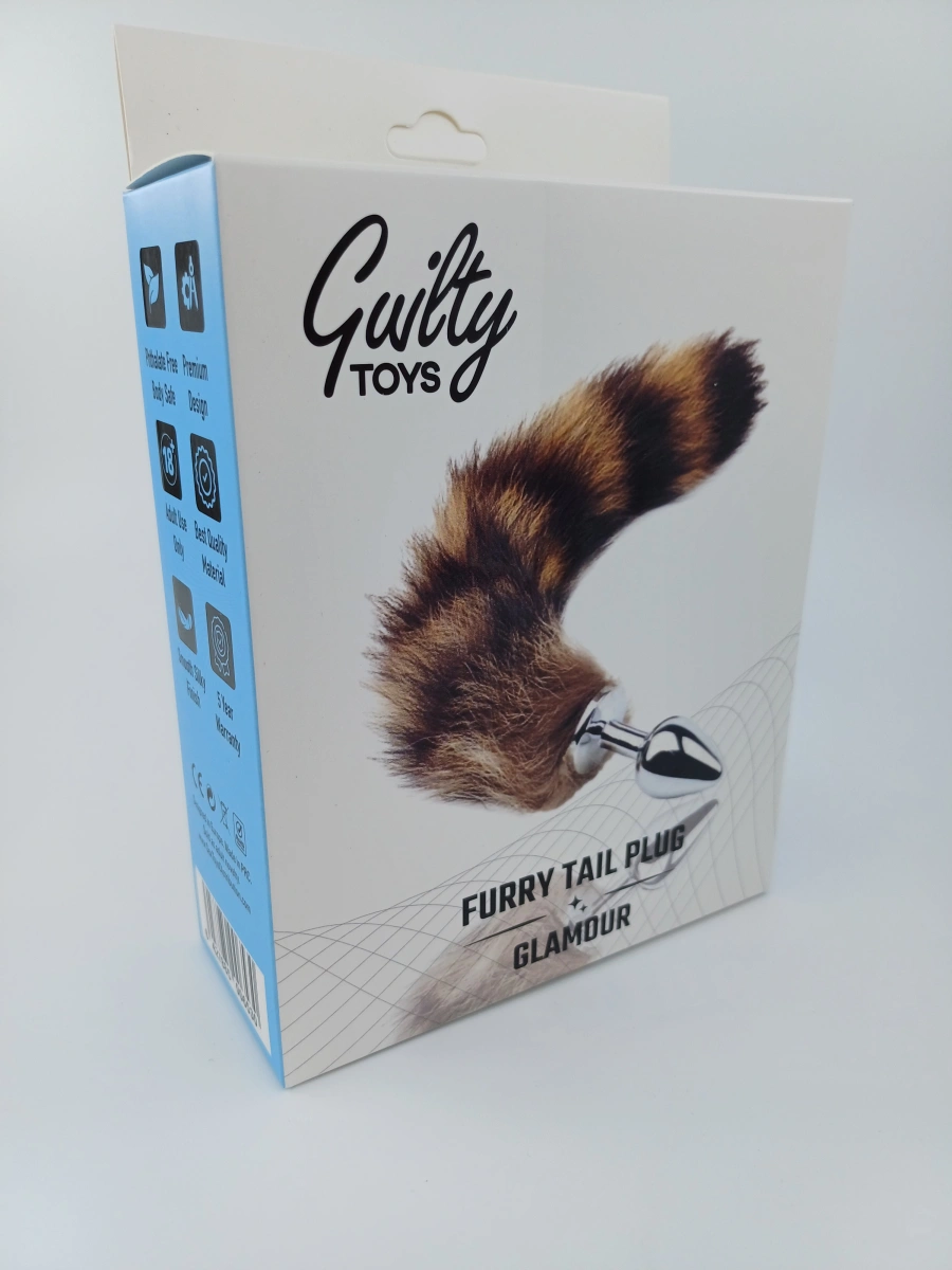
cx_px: 476
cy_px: 635
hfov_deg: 54.9
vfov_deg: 69.4
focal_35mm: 25
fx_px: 917
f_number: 1.8
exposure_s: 1/422
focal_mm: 4.65
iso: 50
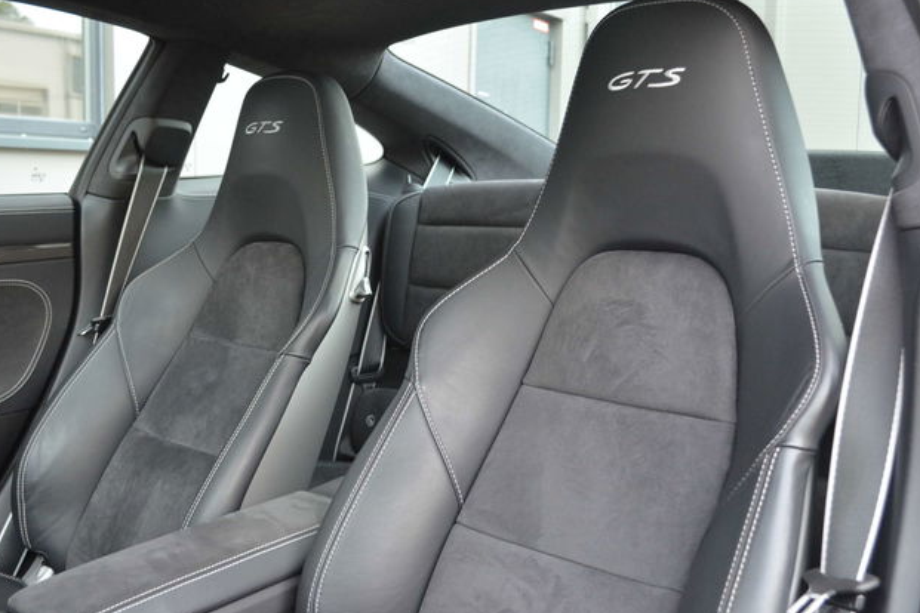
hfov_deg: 51.9
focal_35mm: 37
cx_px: 455
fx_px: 945
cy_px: 323
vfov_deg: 35.9
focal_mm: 20
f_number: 3.8
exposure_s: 1/30
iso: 900
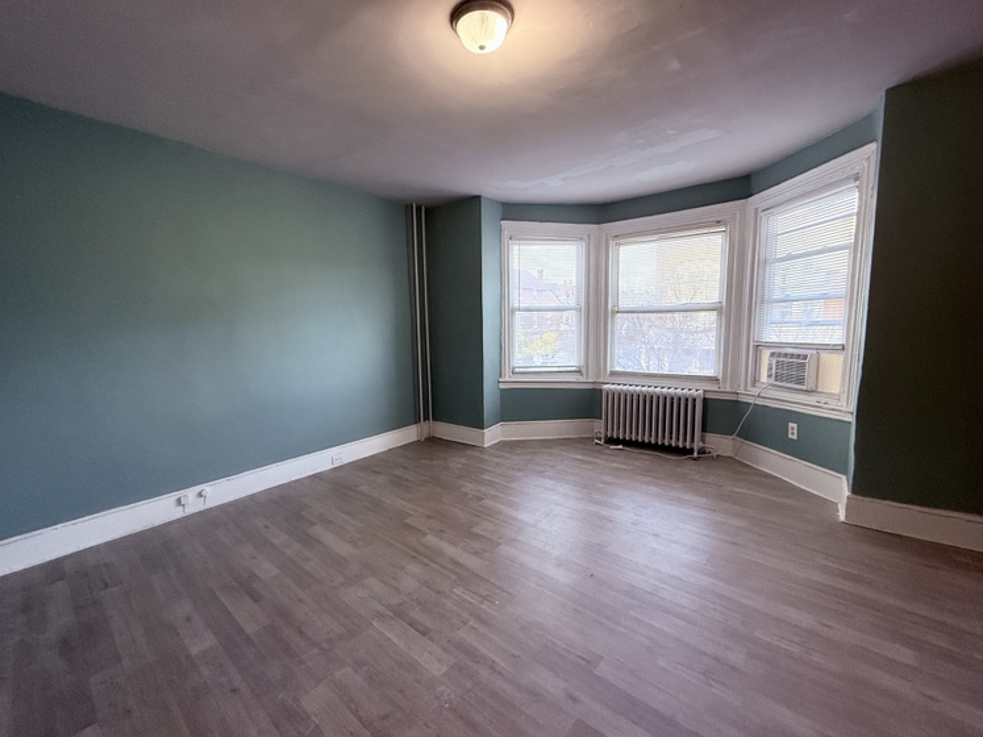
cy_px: 370
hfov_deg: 98.1
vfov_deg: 81.7
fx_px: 426
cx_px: 463
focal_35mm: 15
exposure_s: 1/120
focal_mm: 2.22
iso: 400
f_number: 2.2
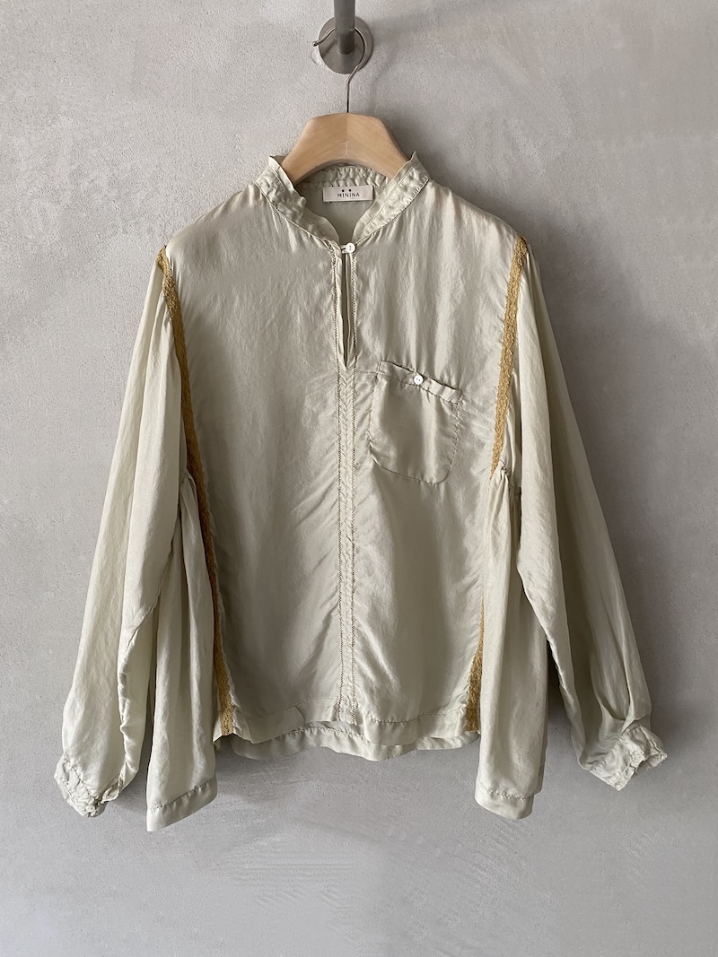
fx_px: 719
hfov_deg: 53.1
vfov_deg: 67.3
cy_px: 478
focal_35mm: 26
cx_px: 359
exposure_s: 1/67
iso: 125
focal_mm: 4.25
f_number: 1.8
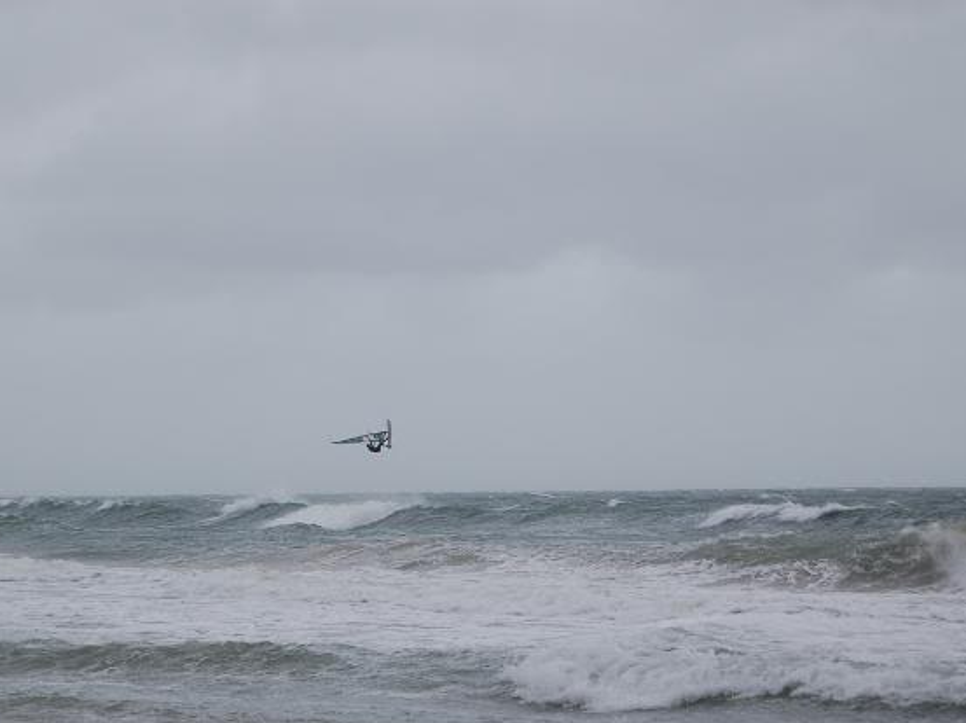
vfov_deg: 12.9
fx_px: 3199
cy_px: 450
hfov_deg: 17.2
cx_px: 391
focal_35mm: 115
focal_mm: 55
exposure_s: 1/1000
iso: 220
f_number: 5.6
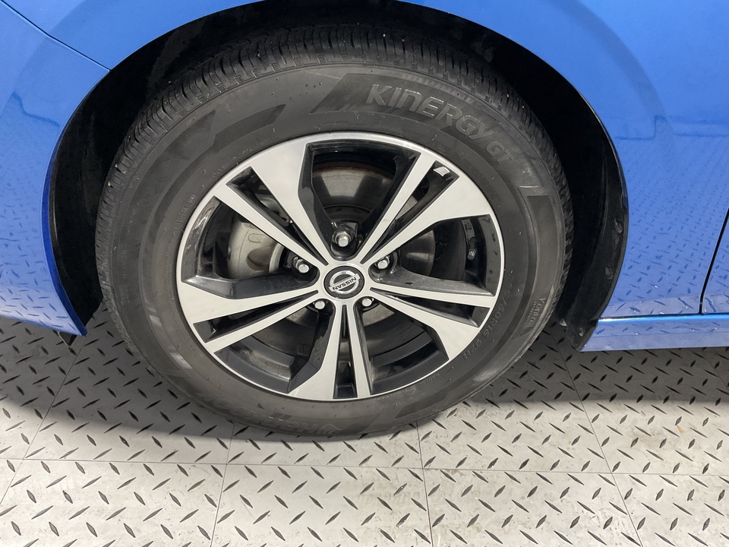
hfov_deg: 61.7
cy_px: 274
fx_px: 611
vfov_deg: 48.2
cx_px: 364
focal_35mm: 29
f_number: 1.8
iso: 160
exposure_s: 1/60
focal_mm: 3
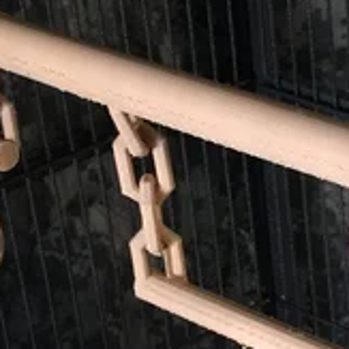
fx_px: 1494
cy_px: 363
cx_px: 440
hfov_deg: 12.9
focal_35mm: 131
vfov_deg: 13.1
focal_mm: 4.15
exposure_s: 1/4
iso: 80
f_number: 2.2
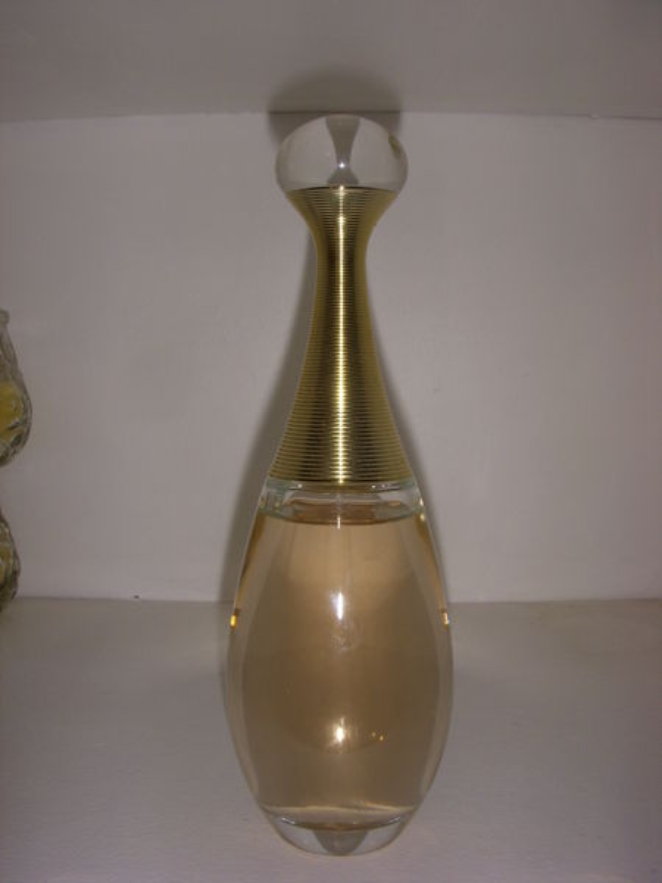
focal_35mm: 38
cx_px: 331
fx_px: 969
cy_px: 442
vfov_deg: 49.0
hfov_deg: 37.7
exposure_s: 1/30
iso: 100
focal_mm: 6.3
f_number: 6.6
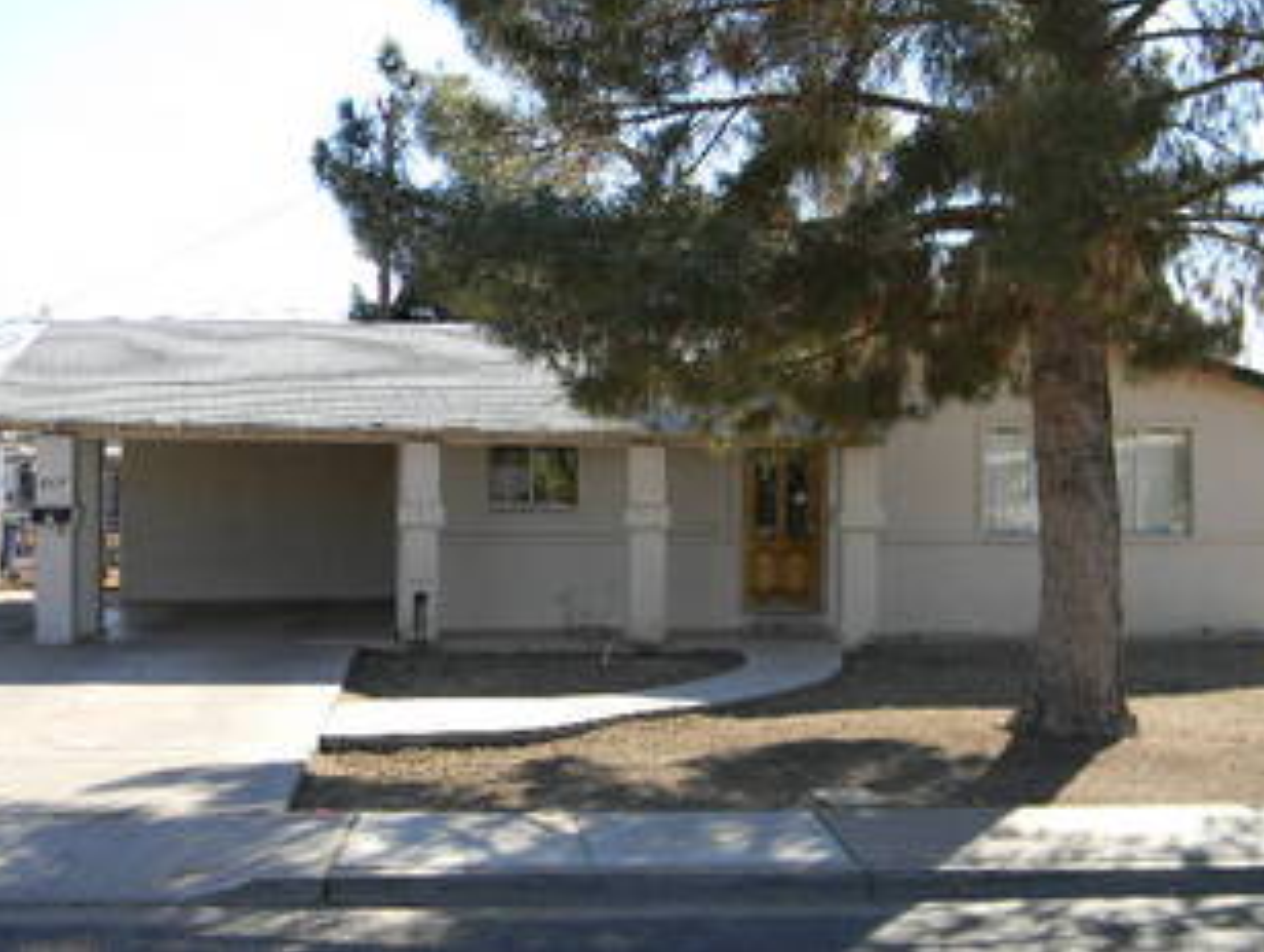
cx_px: 632
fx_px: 1682
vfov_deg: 31.6
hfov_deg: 41.2
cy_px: 423
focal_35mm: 46
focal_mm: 7.3
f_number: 3.8
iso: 112
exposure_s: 1/382
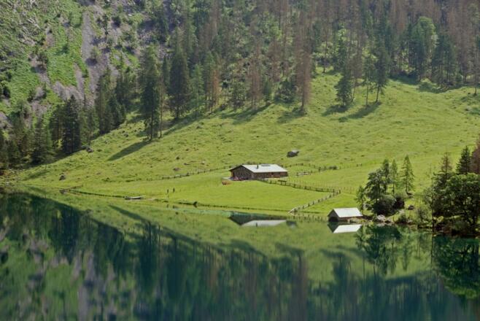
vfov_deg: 12.2
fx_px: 1501
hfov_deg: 18.2
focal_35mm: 112
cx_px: 240
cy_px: 160
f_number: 9
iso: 160
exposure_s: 1/100
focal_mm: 75
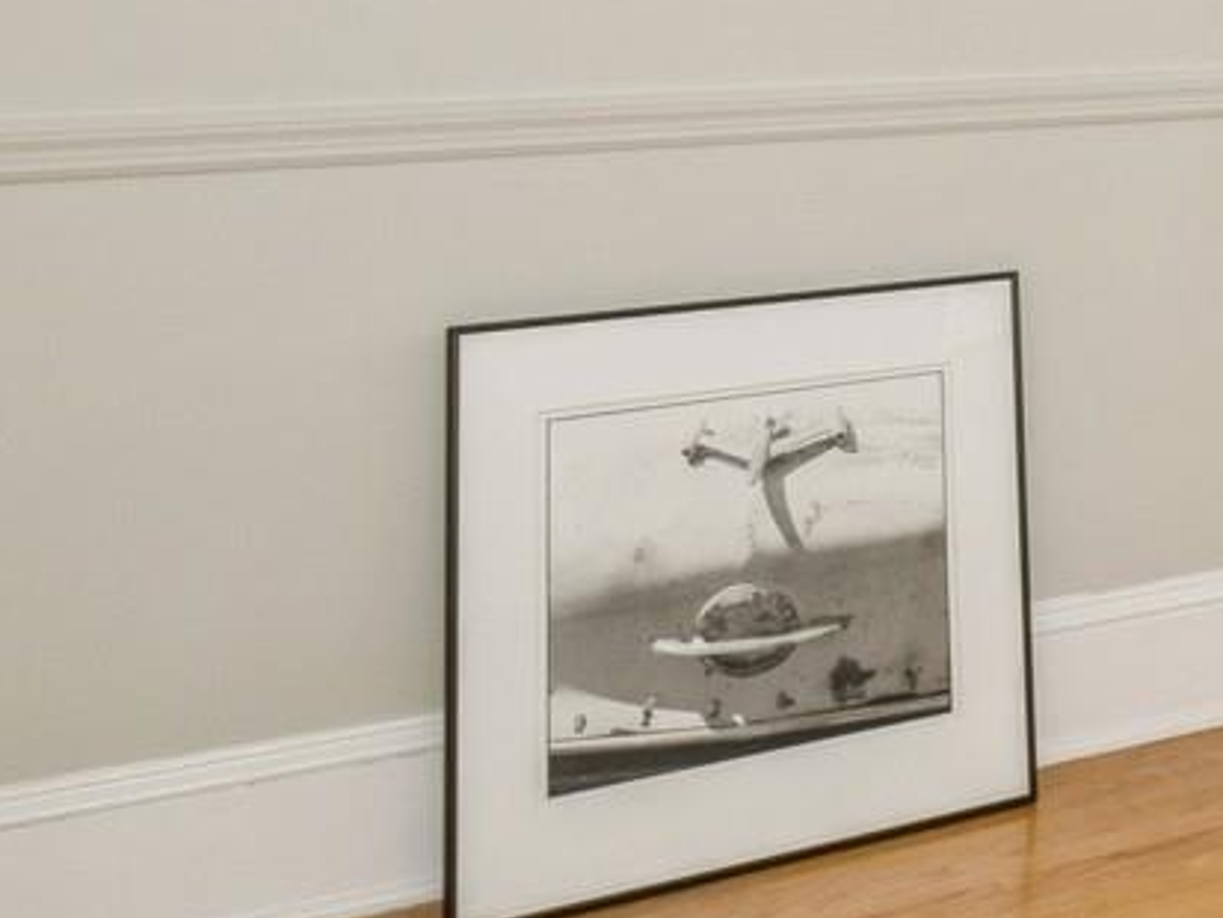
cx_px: 2221
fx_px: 2191
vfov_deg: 22.3
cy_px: -92
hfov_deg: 20.9
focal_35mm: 62
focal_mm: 8
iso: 200
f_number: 8
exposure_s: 1/60
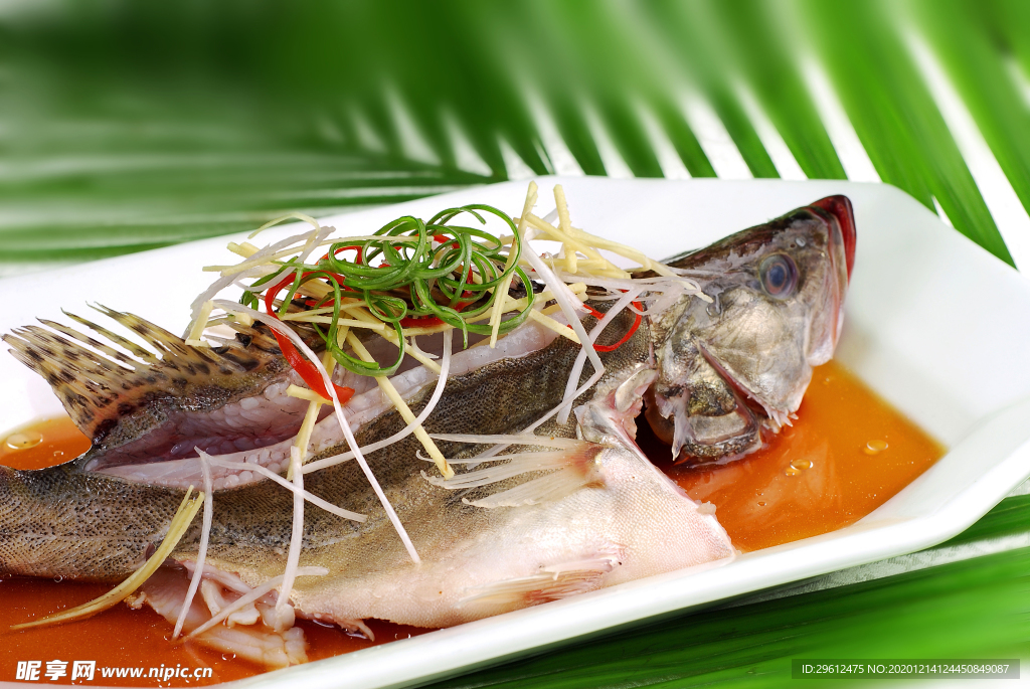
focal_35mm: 75
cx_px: 515
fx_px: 2148
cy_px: 344
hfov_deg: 27.0
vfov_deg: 18.2
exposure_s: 1/125
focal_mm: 50
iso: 100
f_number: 8
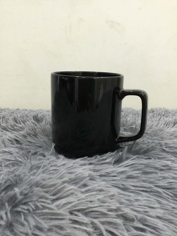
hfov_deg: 45.4
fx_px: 211
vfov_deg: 58.4
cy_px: 118
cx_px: 88
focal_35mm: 31
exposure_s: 1/33
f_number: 2.4
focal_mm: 3.3
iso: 200
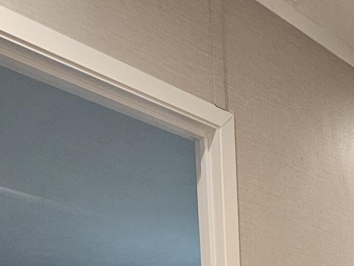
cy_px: 475
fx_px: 511
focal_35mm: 50
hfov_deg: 34.5
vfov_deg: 20.7
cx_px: 359
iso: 200
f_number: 2.2
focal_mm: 2.2
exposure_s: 1/60
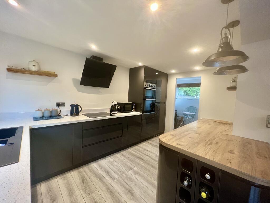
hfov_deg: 106.2
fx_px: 101
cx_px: 135
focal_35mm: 13
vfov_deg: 89.9
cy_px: 102
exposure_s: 1/50
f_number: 1.8
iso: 200
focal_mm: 1.57
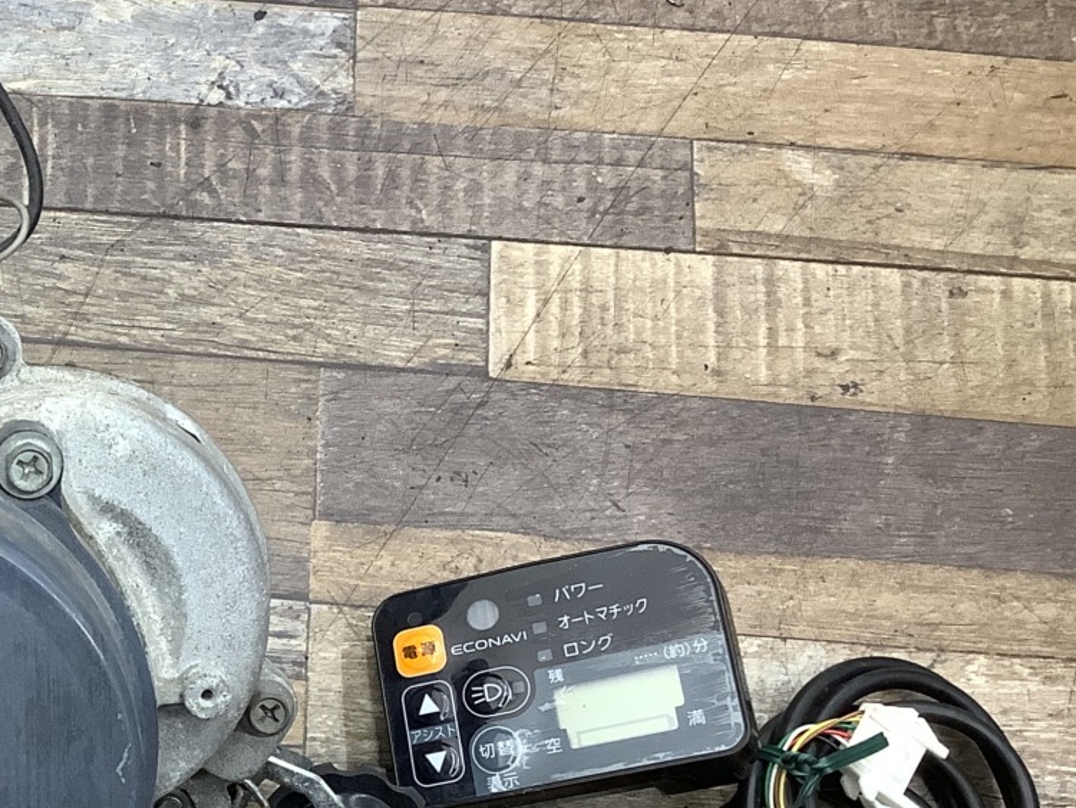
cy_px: 593
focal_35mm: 68
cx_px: -76
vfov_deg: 21.5
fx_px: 2114
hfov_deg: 26.5
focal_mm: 3.3
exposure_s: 1/60
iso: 200
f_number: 2.4
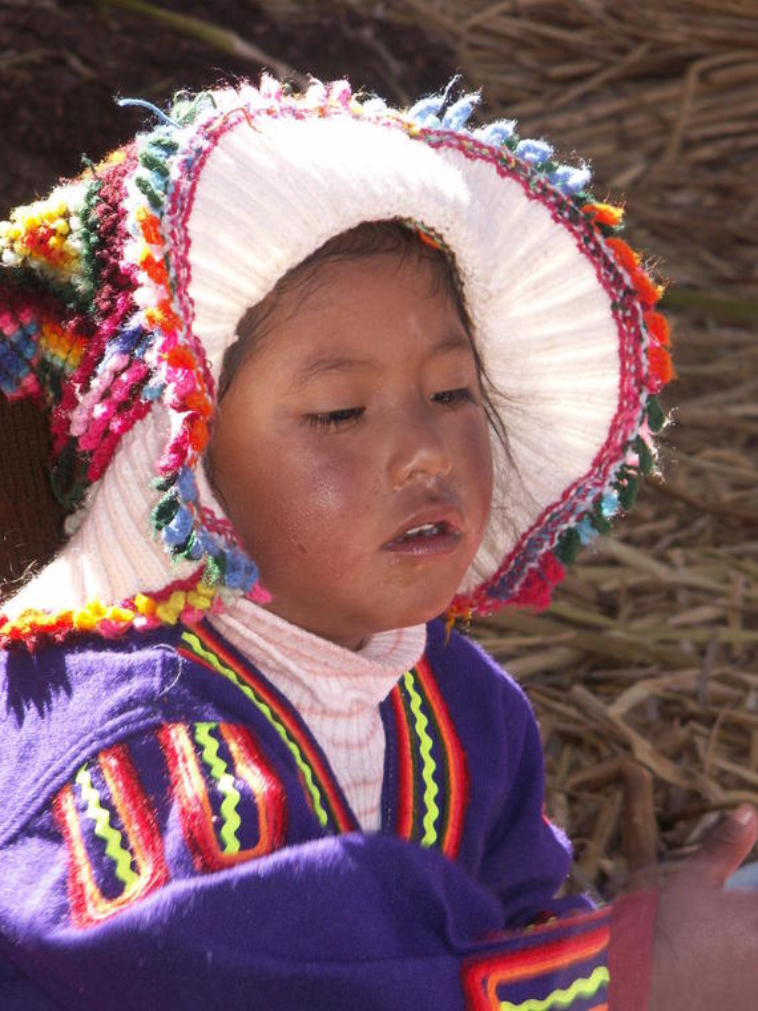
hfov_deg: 9.5
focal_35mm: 156
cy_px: 506
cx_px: 379
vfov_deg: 12.7
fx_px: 4555
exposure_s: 1/160
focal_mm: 25.5
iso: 50
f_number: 4
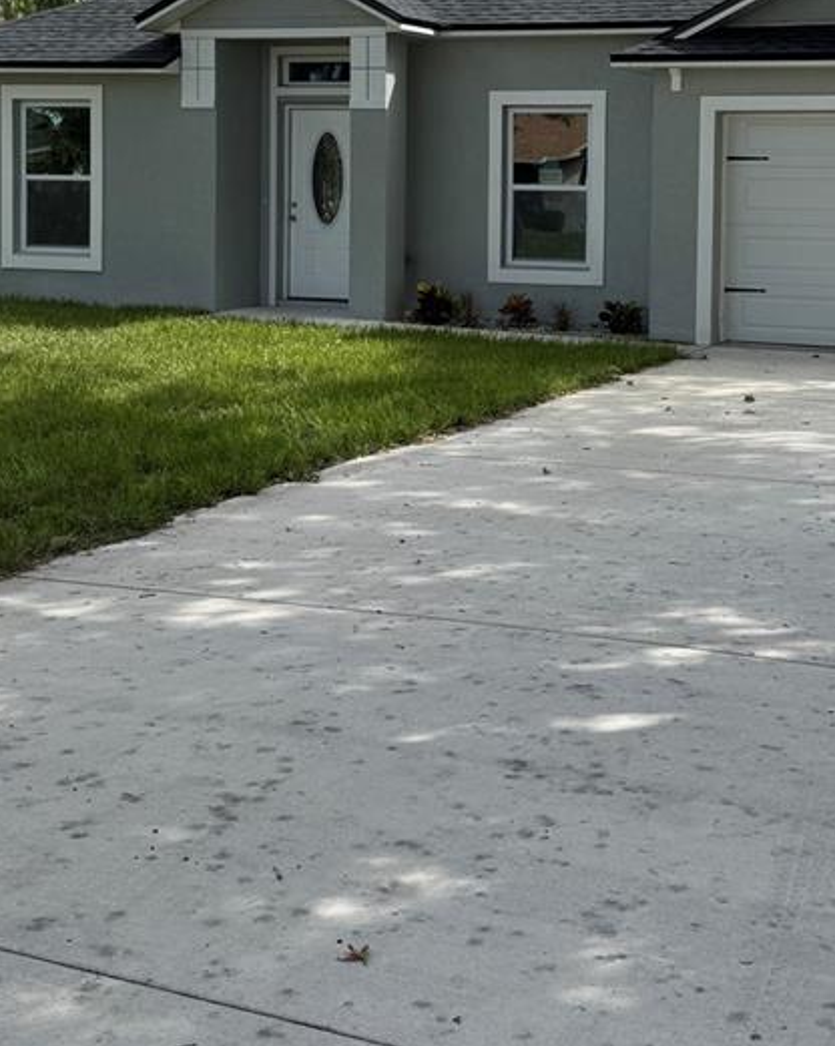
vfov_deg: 33.9
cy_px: 229
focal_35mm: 54
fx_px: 1670
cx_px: 630
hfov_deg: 27.7
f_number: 1.78
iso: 80
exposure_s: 1/5348
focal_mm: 6.76
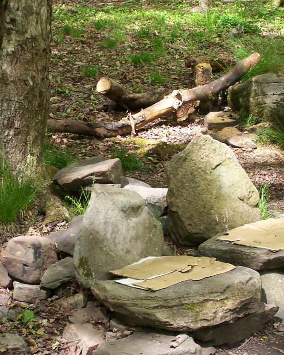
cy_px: 178
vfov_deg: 17.9
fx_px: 1124
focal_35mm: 107
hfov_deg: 14.4
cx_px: 181
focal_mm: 13.7
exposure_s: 1/125
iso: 80
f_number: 3.2
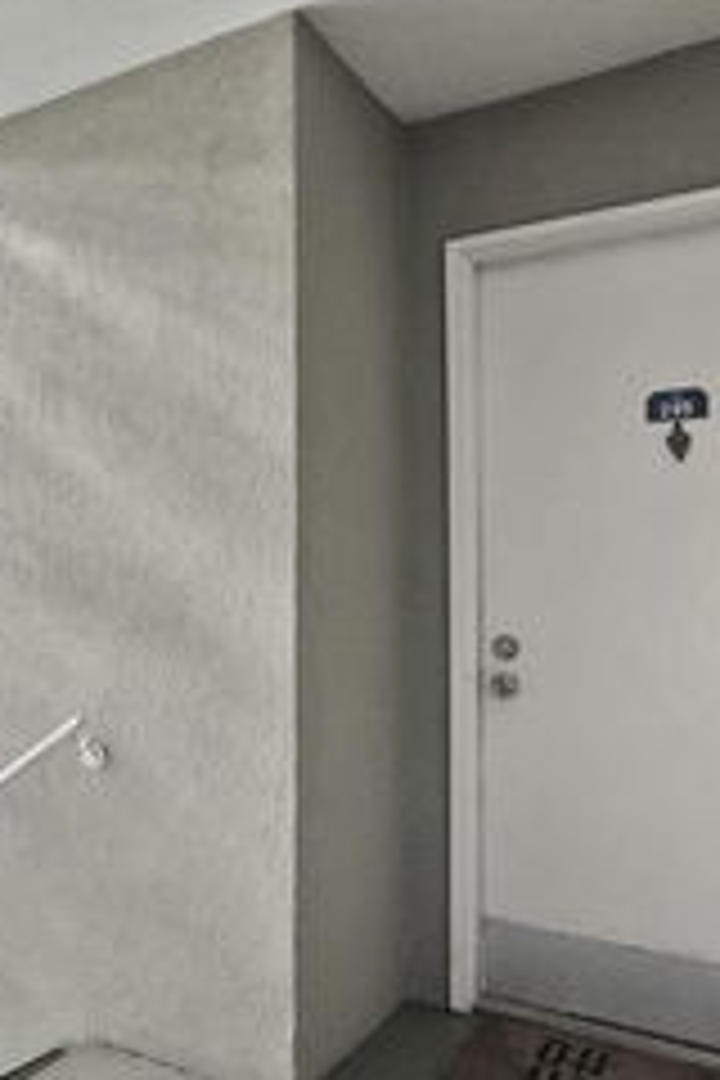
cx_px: -68
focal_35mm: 30
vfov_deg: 60.9
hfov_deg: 36.9
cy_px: 688
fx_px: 900
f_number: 8
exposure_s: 1/15
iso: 640
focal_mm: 10
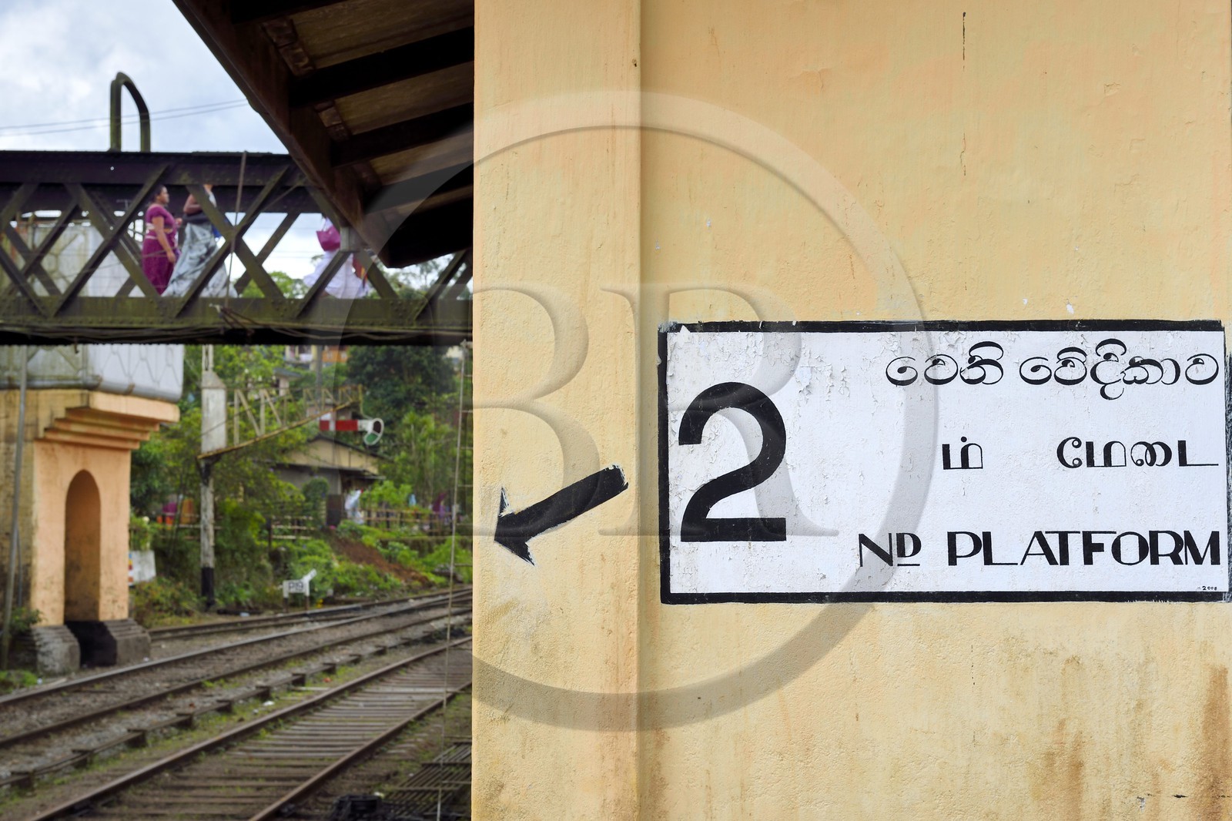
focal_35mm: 60
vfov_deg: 22.6
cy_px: 410
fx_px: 2053
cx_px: 616
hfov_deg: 33.4
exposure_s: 1/320
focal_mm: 60
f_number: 11
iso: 400
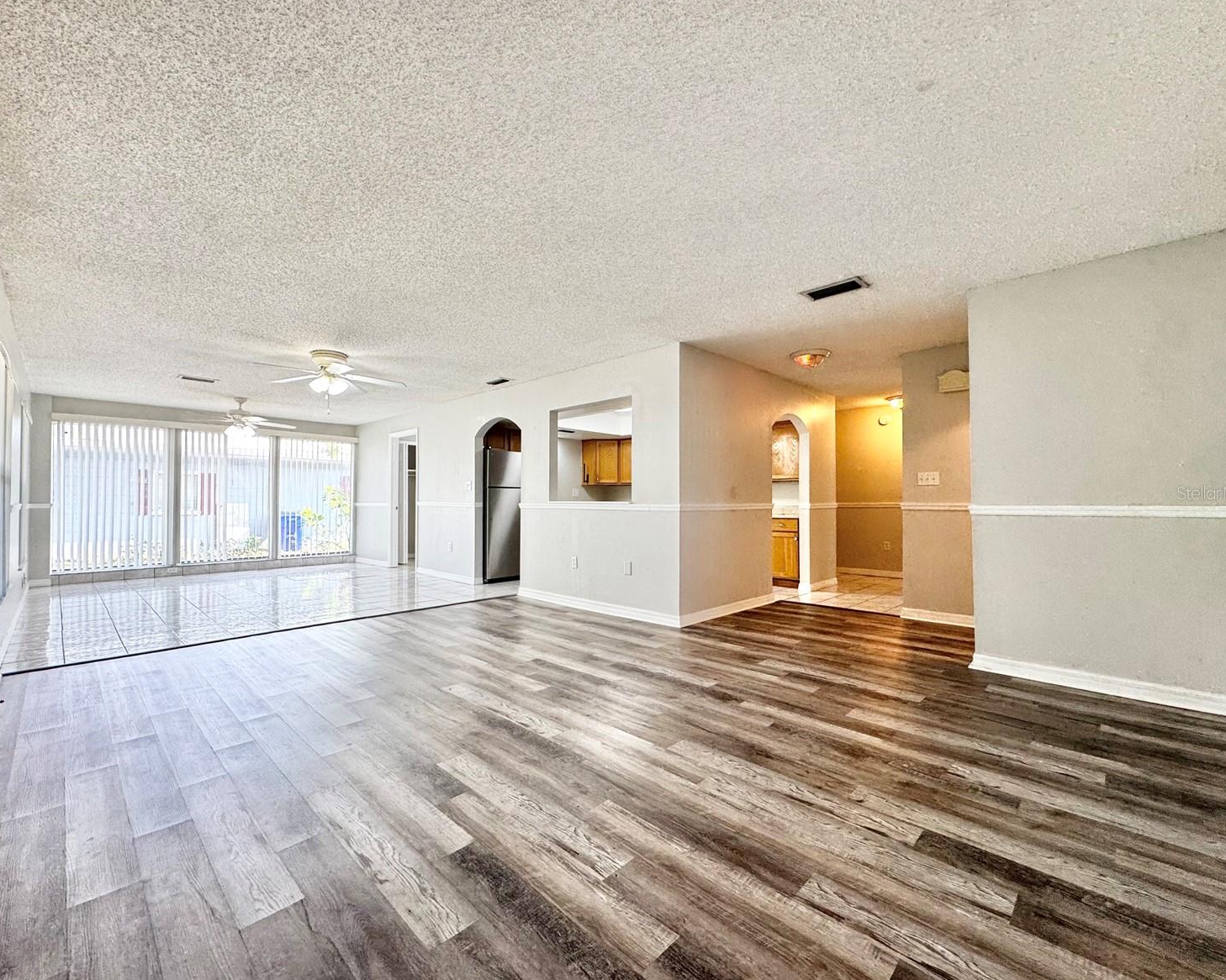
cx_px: 584
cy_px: 493
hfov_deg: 96.7
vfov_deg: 84.0
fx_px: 544
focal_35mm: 15
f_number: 2.2
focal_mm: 2.22
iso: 100
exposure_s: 1/120
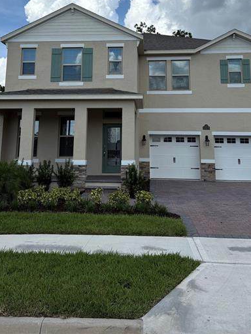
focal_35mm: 36
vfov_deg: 49.4
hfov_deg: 39.7
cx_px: 123
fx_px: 348
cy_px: 86
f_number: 1.78
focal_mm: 6.76
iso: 80
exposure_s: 1/6711
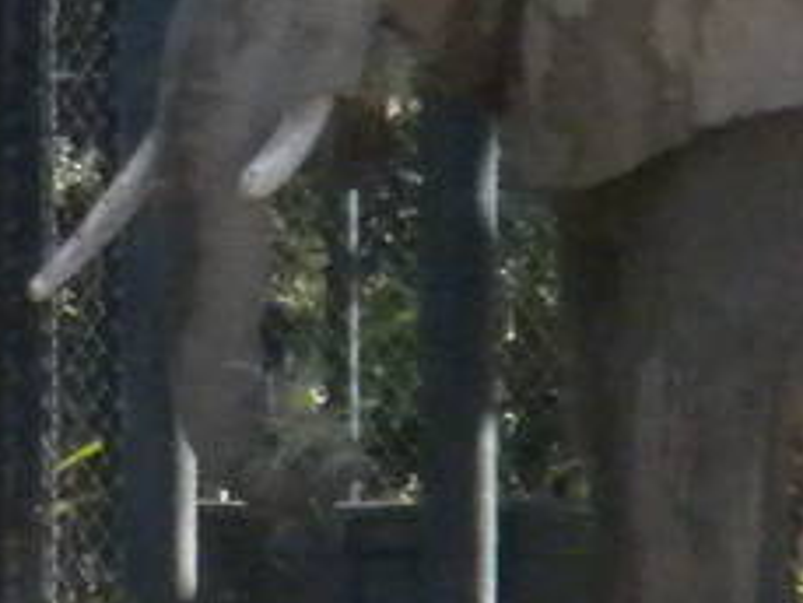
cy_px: 245
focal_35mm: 1819
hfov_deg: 1.1
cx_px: -649
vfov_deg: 0.8
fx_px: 42218
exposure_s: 1/870
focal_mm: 46.2
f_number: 5.3
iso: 400
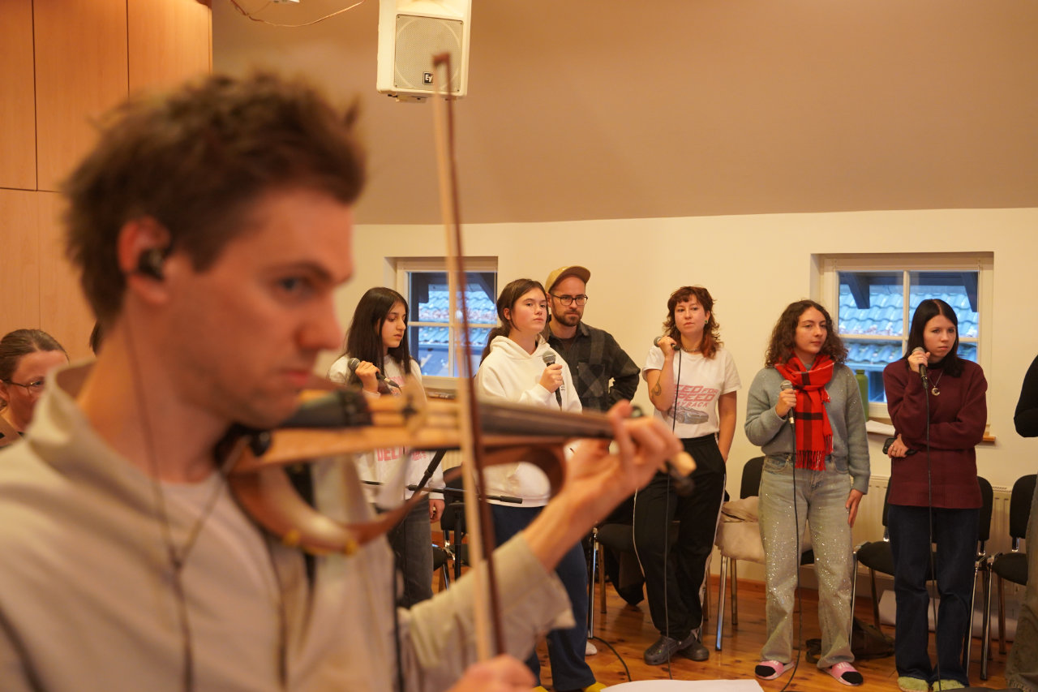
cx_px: 519
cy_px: 346
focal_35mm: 41
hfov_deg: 47.4
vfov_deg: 32.6
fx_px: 1182
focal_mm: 41
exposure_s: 1/160
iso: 2500
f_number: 4
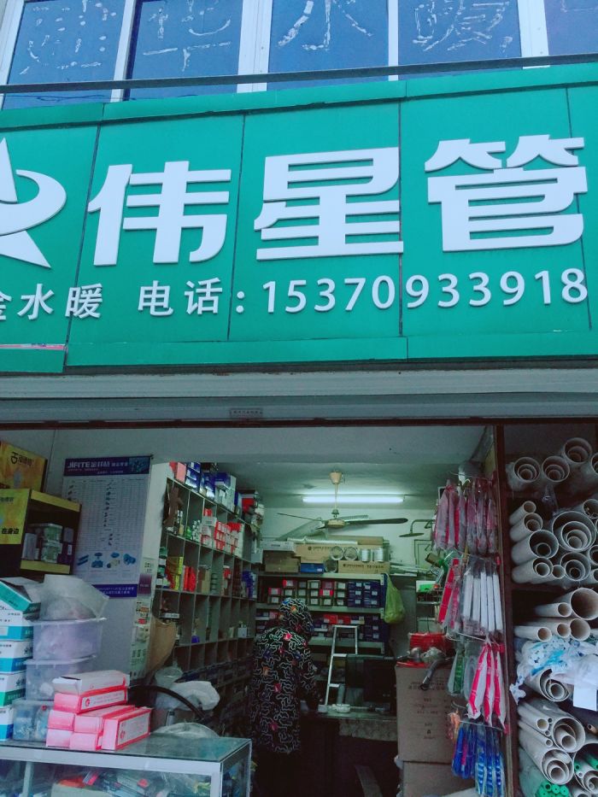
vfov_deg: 61.7
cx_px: 299
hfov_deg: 48.2
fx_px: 668
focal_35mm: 29
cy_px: 398
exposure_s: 1/33
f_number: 2.2
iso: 64
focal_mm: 4.15
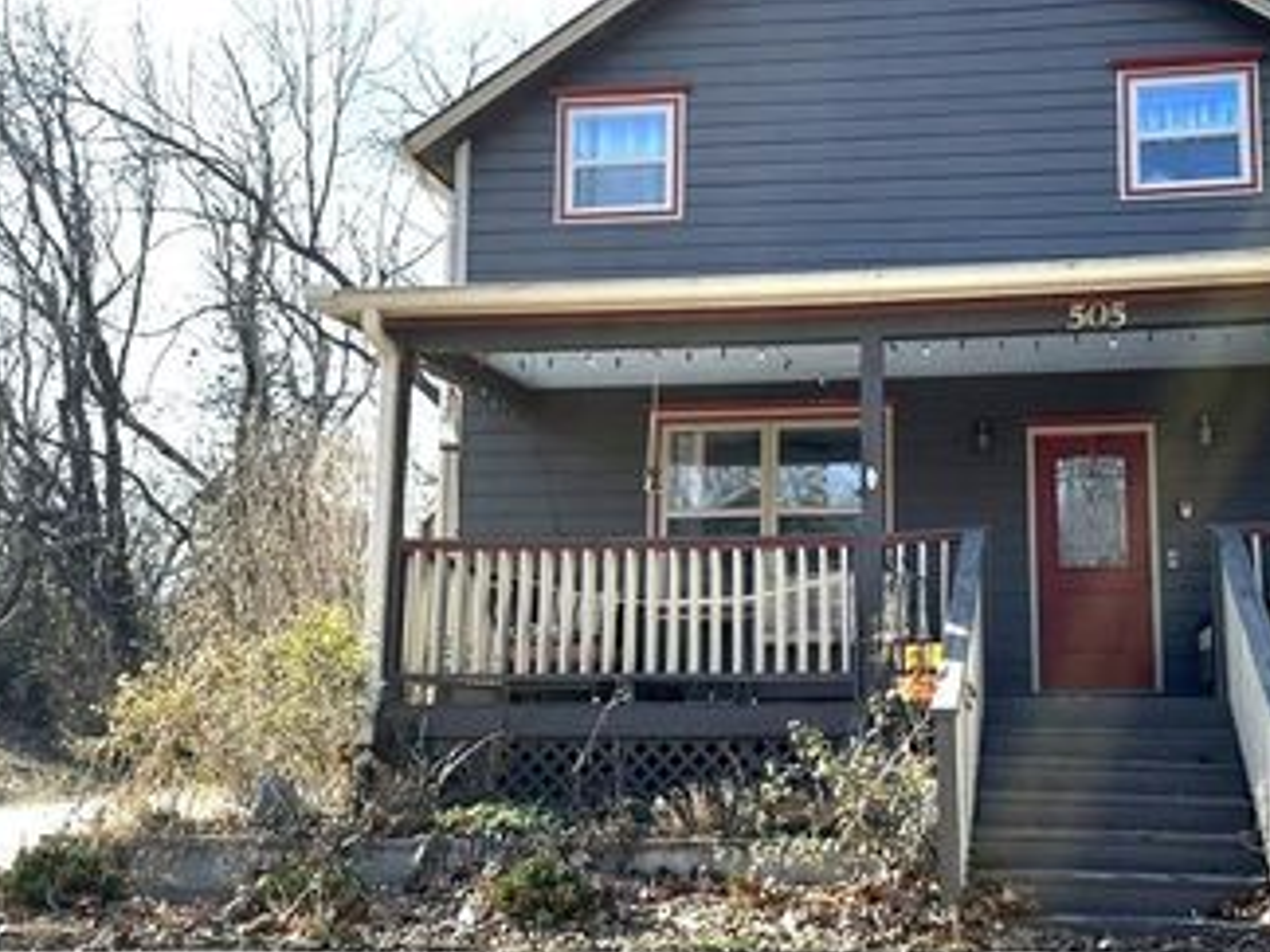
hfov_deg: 49.1
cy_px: 480
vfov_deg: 38.7
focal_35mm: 37
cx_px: 862
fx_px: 1357
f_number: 1.78
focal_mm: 6.86
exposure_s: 1/2469
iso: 80
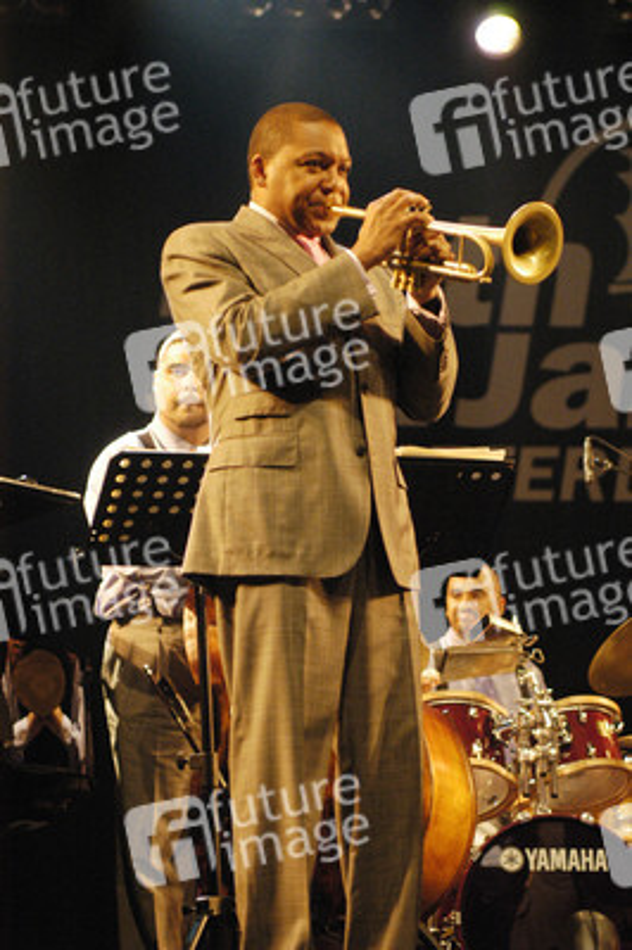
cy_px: 475
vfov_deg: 19.5
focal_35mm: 105
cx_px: 316
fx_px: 2770
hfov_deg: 13.0
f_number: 2.8
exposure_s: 1/180
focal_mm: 70
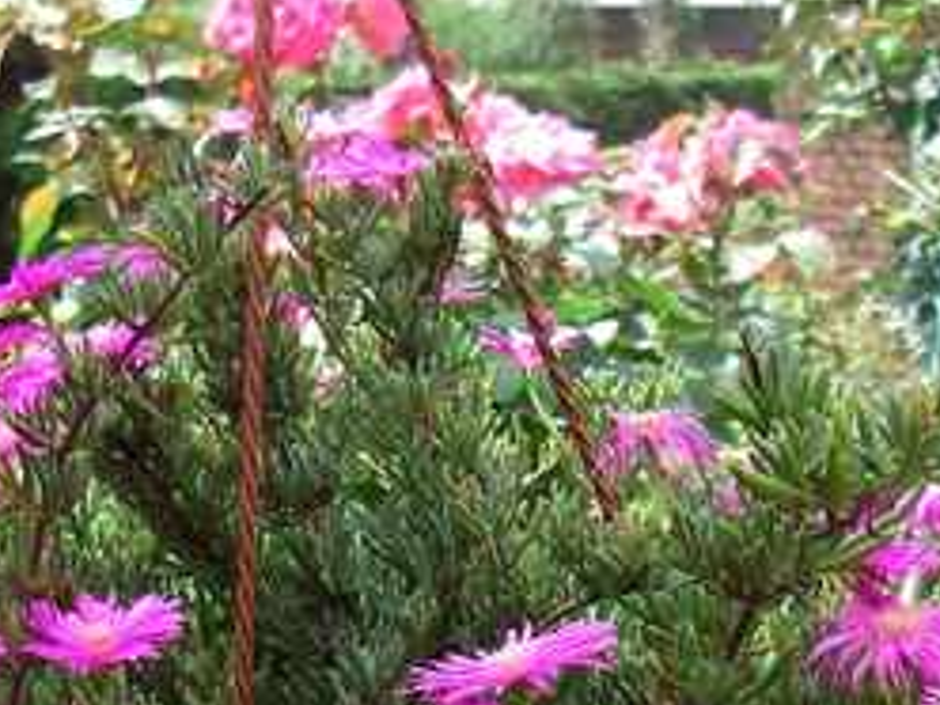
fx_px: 2498
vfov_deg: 15.7
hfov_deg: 21.2
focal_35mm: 92
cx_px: 299
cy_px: 720
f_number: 3.3
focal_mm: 6.3
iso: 64
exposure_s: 1/200
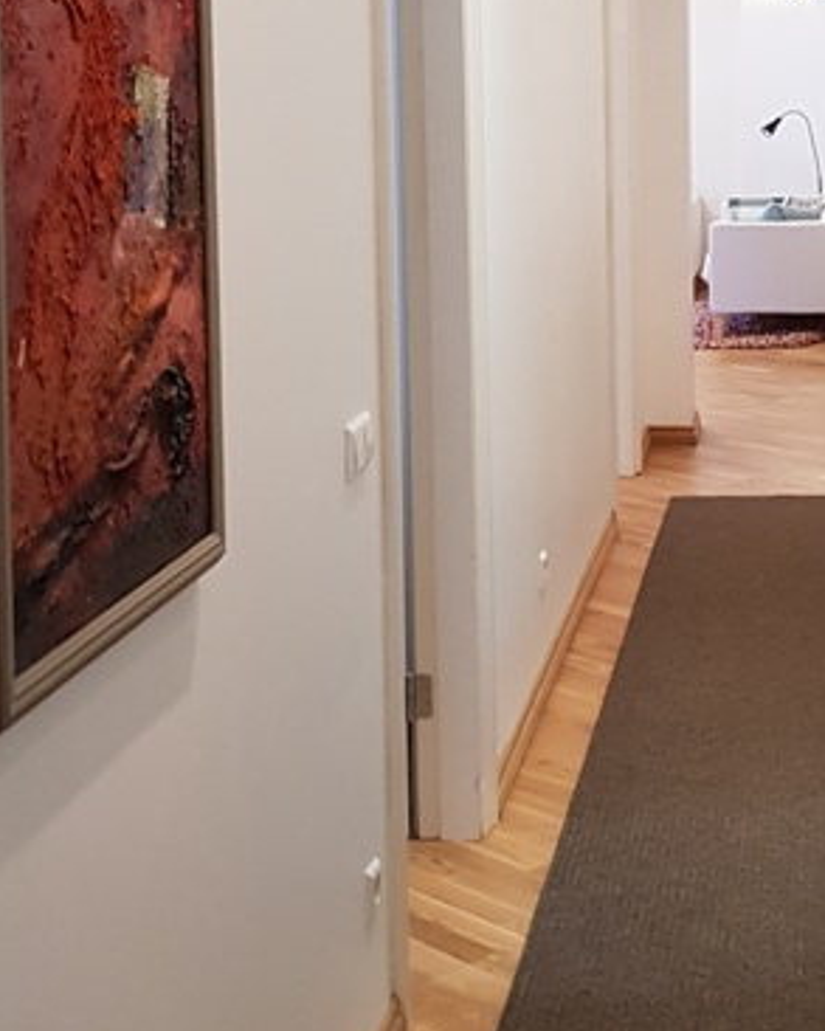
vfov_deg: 26.5
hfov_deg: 21.0
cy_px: 299
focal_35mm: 71
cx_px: 786
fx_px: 2166
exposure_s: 1/33
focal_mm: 4.2
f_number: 1.7
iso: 200
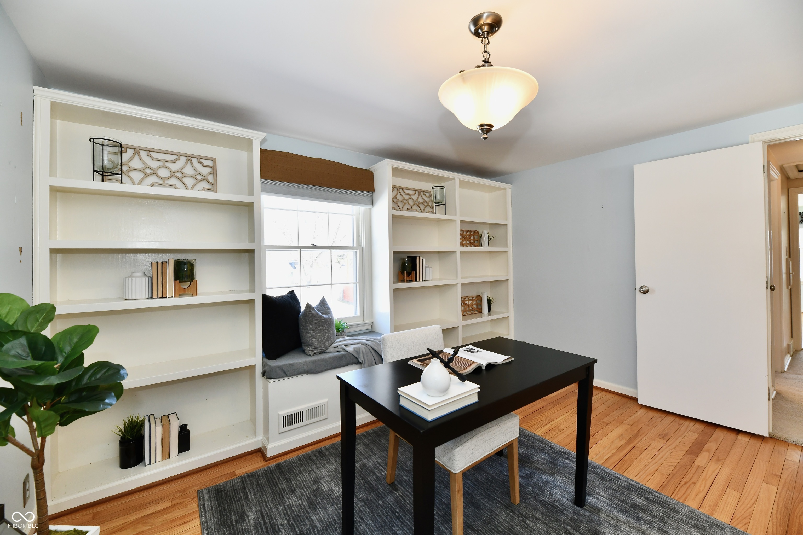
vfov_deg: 81.2
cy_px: 268
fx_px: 312
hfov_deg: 104.3
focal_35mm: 14
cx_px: 402
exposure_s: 1/100
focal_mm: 14
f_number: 6.3
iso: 640
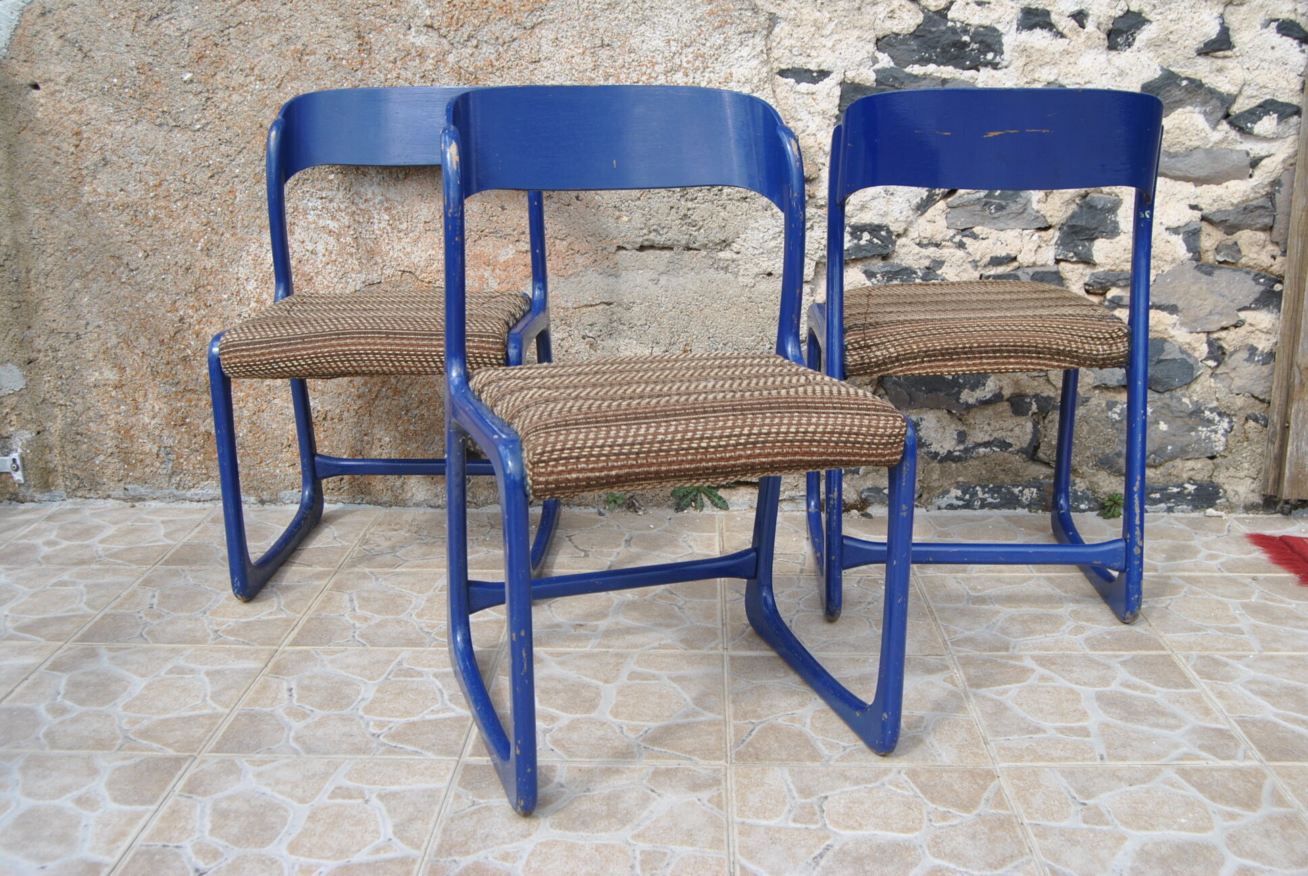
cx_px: 654
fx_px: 1310
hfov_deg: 53.1
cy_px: 438
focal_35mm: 36
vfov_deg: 37.0
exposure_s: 1/200
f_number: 7.1
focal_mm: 24
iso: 100
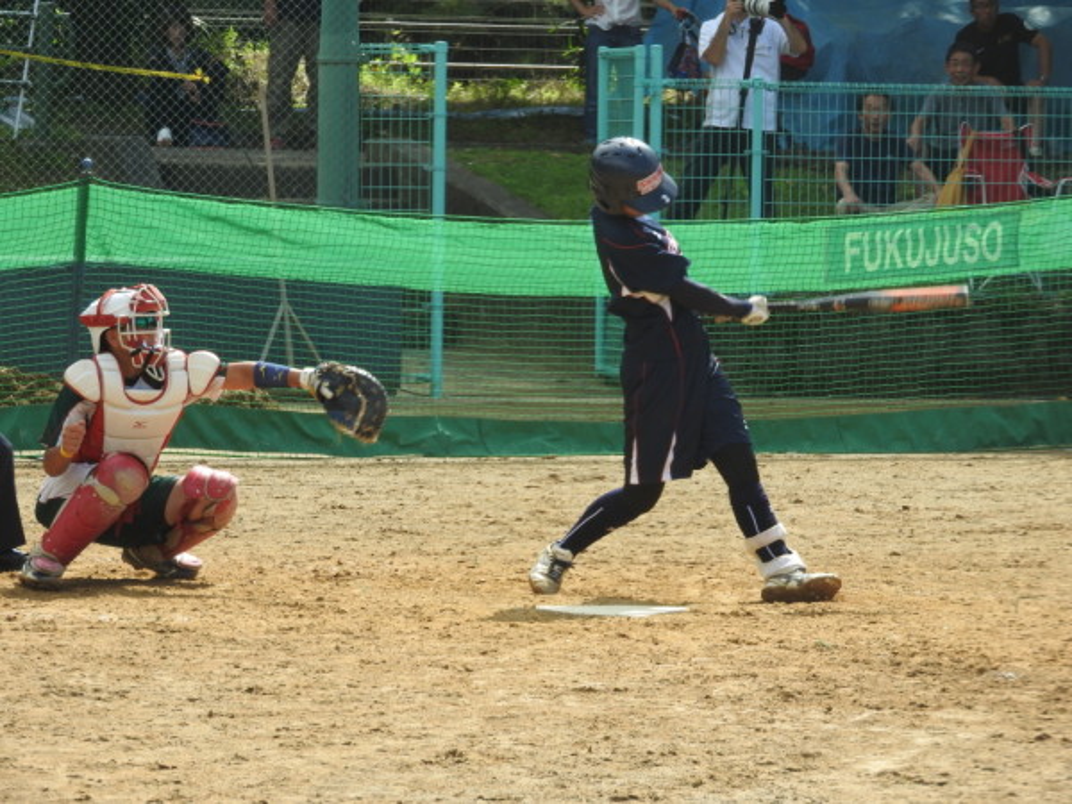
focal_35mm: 250
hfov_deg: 7.9
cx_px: 536
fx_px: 7742
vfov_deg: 5.9
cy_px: 402
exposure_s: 1/320
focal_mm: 44.8
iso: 100
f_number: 5.5
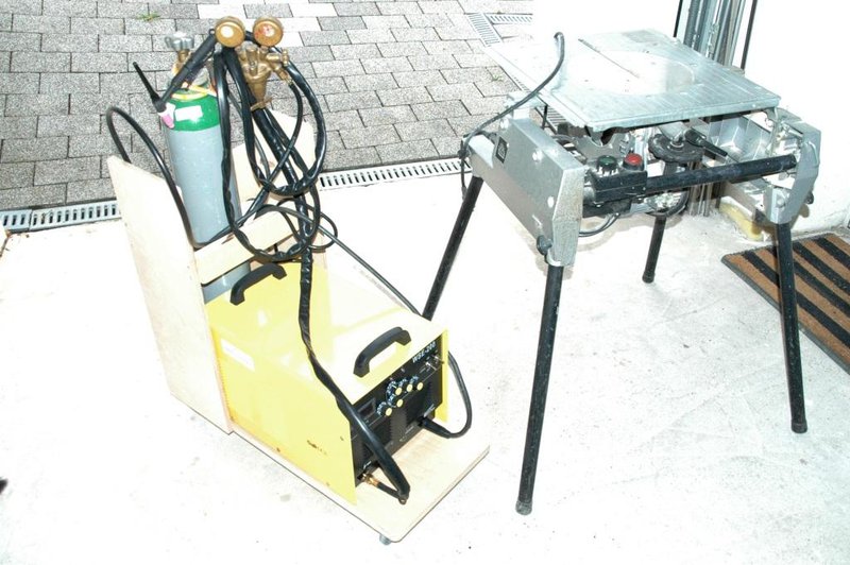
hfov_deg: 57.3
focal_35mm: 33
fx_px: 779
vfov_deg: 39.9
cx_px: 425
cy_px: 282
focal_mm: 22
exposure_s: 1/500
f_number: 7.1
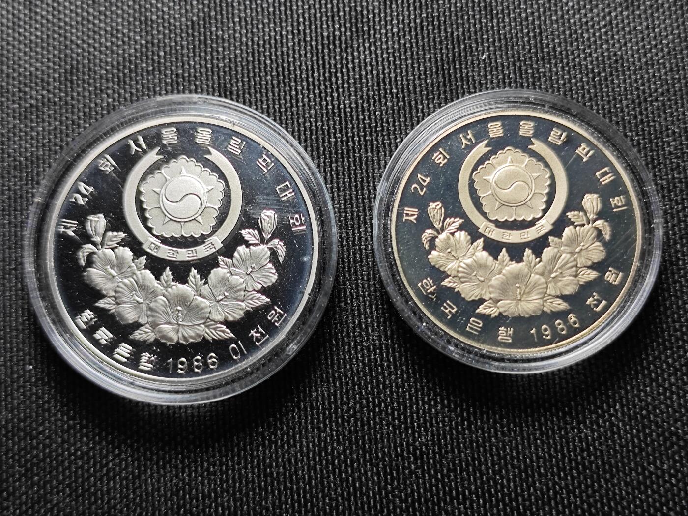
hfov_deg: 38.9
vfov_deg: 29.7
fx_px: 974
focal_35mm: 49
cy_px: 258
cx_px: 344
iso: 100
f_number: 1.6
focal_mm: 5.84
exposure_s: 1/74.2
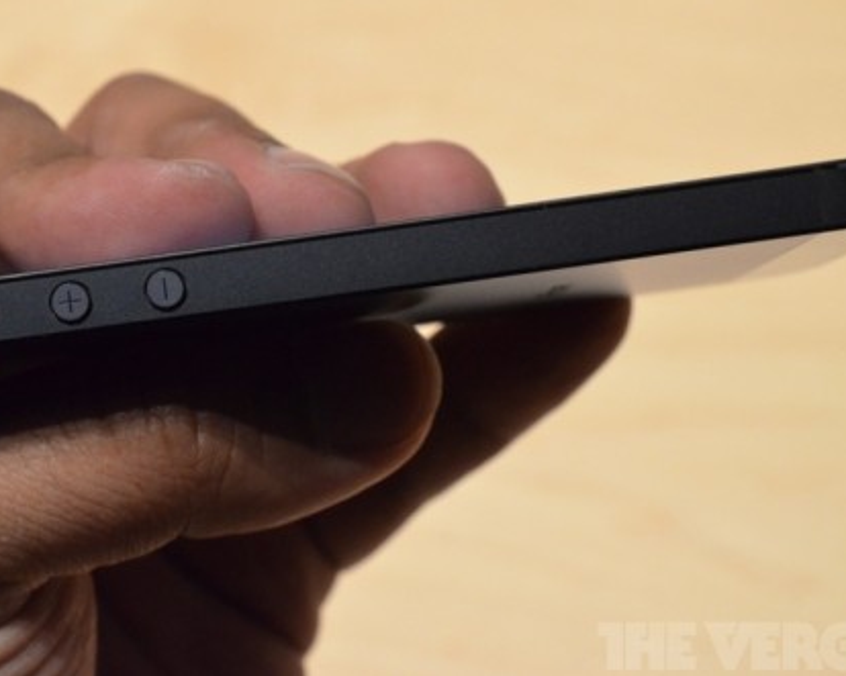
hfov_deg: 23.8
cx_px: 302
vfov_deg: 19.2
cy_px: 284
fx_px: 2003
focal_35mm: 80
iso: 3200
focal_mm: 40
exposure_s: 1/80
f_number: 9
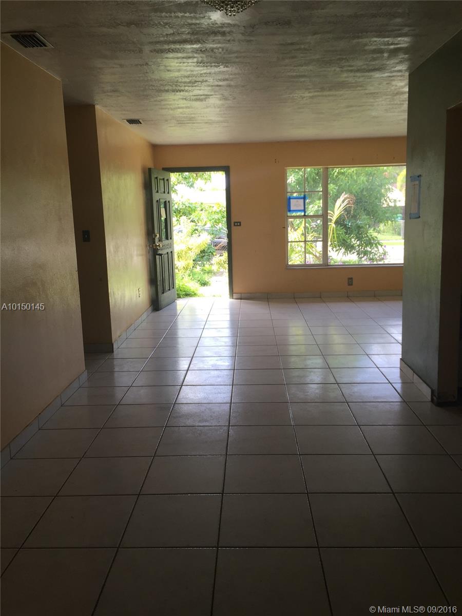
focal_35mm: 29
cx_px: 231
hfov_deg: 48.2
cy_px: 308
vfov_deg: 61.7
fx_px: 516
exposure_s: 1/101
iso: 32
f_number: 2.2
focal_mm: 4.15
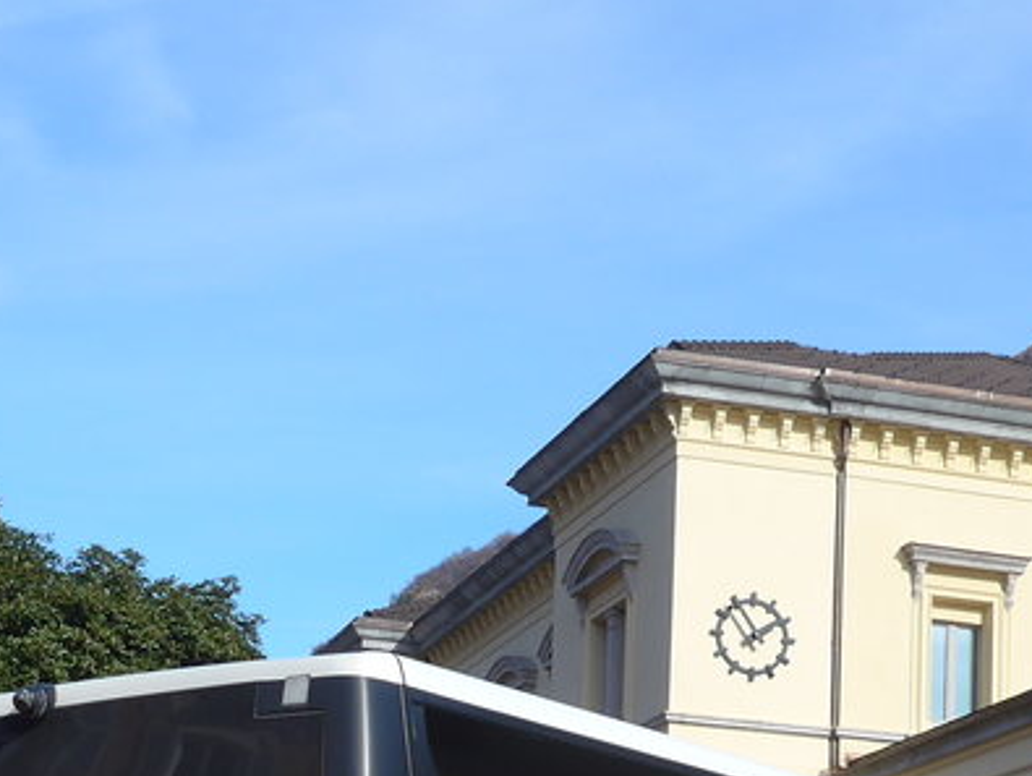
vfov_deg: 16.1
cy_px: 959
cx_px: 630
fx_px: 2626
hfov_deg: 22.2
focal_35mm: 88
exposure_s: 1/1000
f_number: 2.8
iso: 80
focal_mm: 6
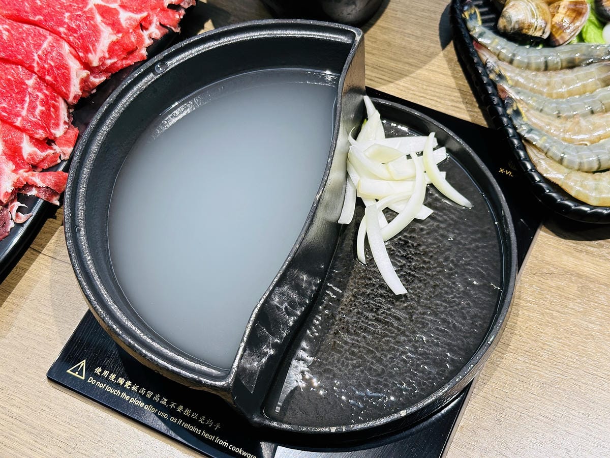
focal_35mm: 48
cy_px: 229
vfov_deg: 30.3
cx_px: 305
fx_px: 846
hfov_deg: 39.7
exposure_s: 1/60
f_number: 1.78
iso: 125
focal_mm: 6.86
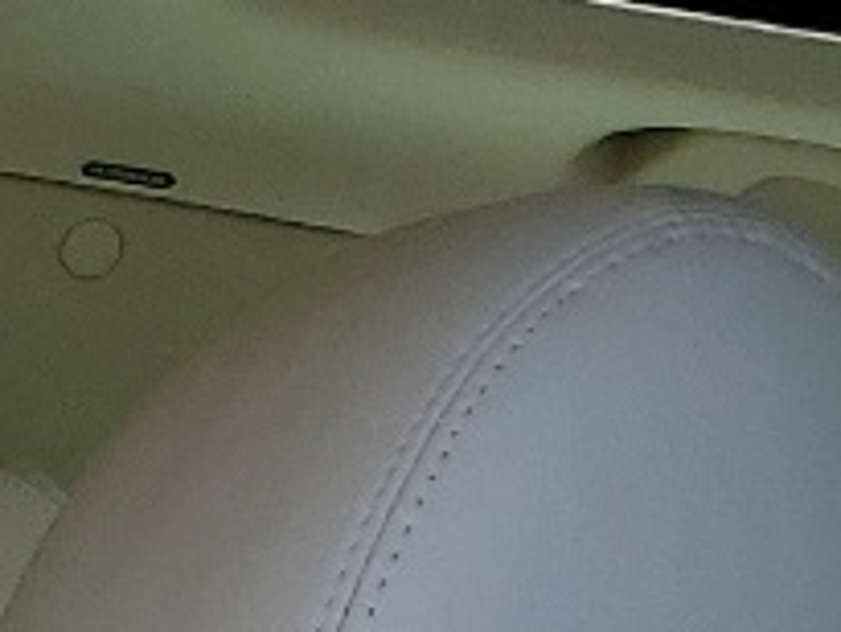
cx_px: -927
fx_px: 4935
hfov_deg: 9.1
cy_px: 1892
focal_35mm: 203
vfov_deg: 6.7
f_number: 1.5
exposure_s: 1/1429
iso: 50
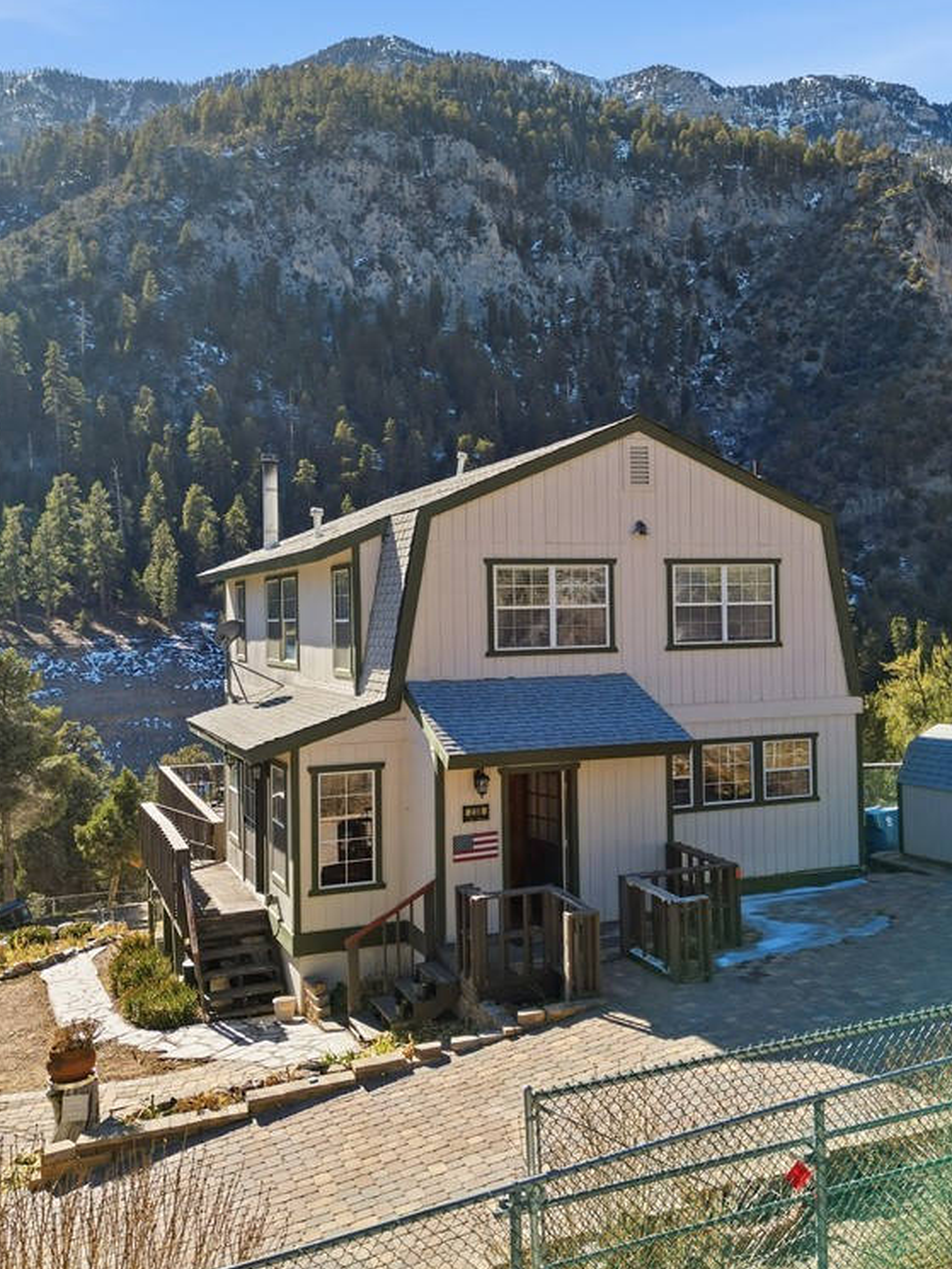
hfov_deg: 42.7
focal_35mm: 33
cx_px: 572
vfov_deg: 55.3
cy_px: 622
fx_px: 1210
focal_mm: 6.7
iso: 150
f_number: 1.7
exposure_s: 1/2500
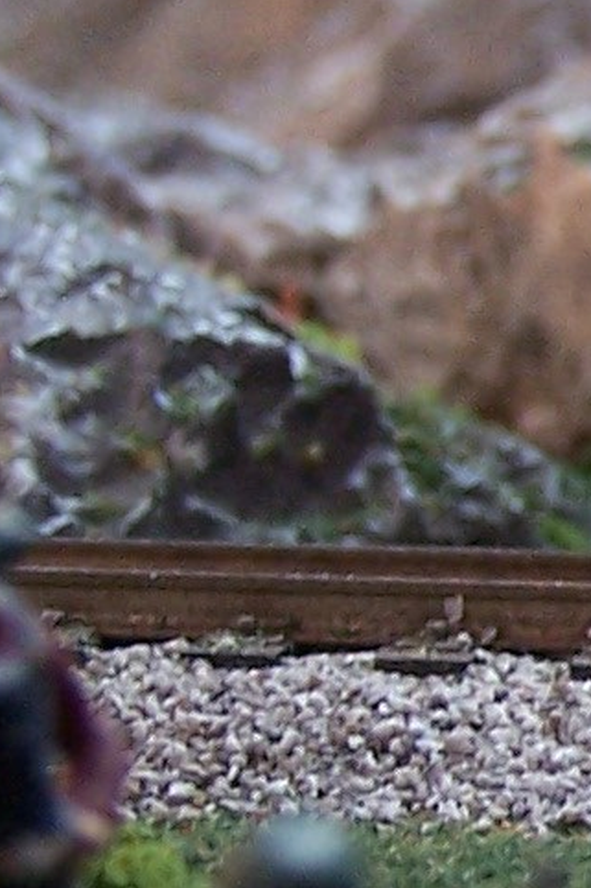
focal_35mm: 214
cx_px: 1541
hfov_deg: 6.1
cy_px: 685
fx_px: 5273
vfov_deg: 9.6
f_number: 2.8
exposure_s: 1/8
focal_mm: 7.1
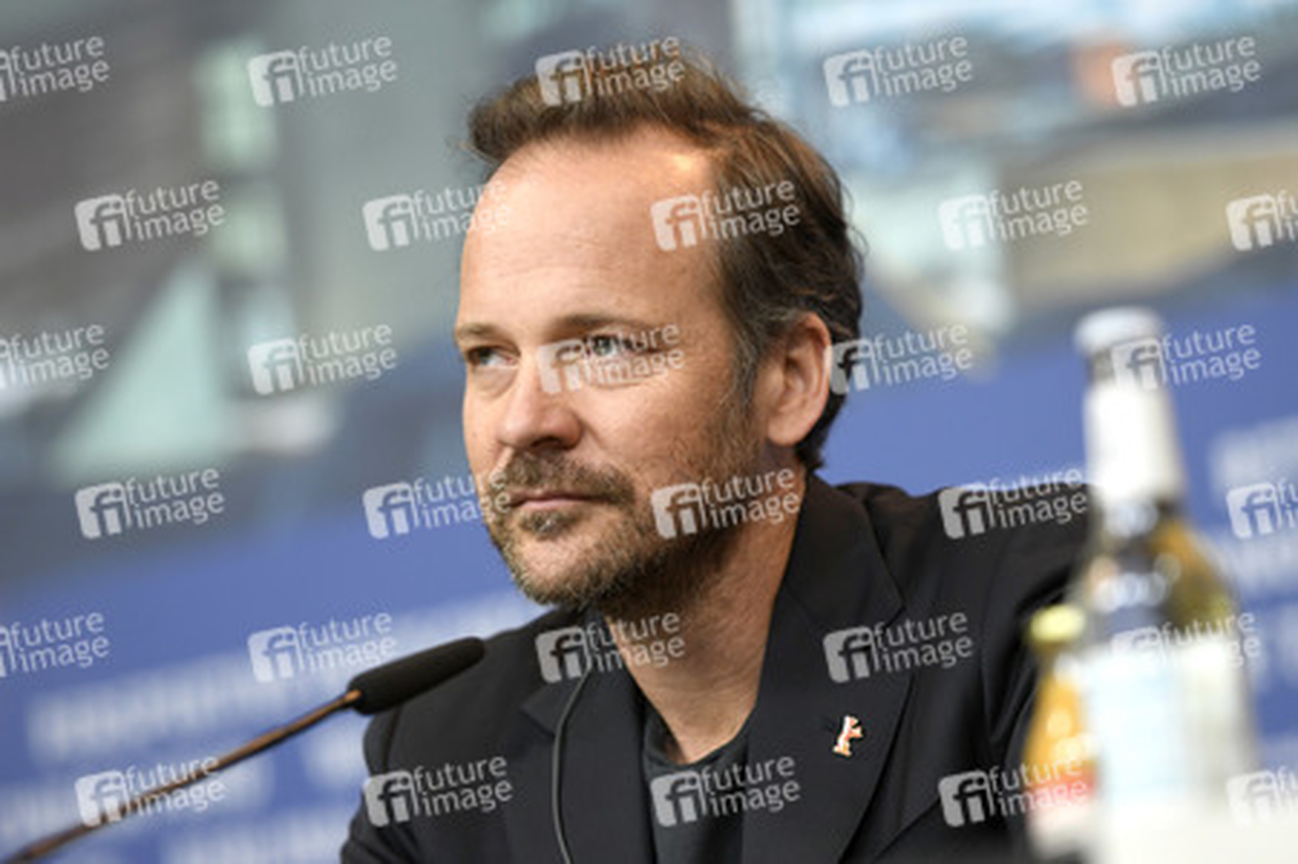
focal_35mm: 175
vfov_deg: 7.8
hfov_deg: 11.8
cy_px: 432
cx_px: 649
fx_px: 6305
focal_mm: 175
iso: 1250
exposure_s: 1/320
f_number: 3.2
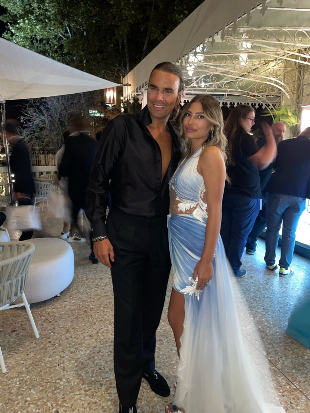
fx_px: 310
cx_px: 155
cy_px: 206
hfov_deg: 53.1
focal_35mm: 26
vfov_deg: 67.3
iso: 100
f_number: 1.6
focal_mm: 4.2
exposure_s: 1/4
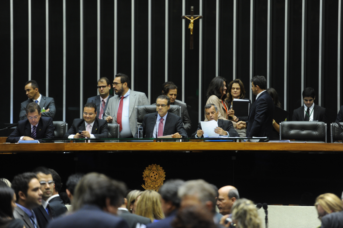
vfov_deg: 7.6
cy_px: 114
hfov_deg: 11.4
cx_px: 172
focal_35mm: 180
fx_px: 1714
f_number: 2.8
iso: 1600
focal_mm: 180
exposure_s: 1/60
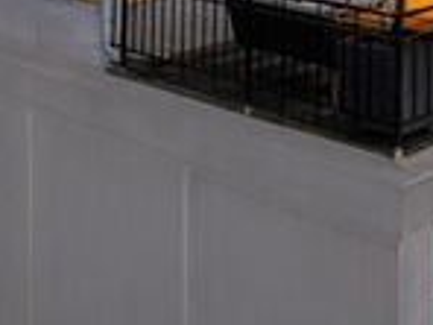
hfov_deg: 22.3
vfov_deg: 17.0
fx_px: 1013
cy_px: -111
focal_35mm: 81
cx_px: 518
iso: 160
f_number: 2.8
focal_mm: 12.29
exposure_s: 1/25
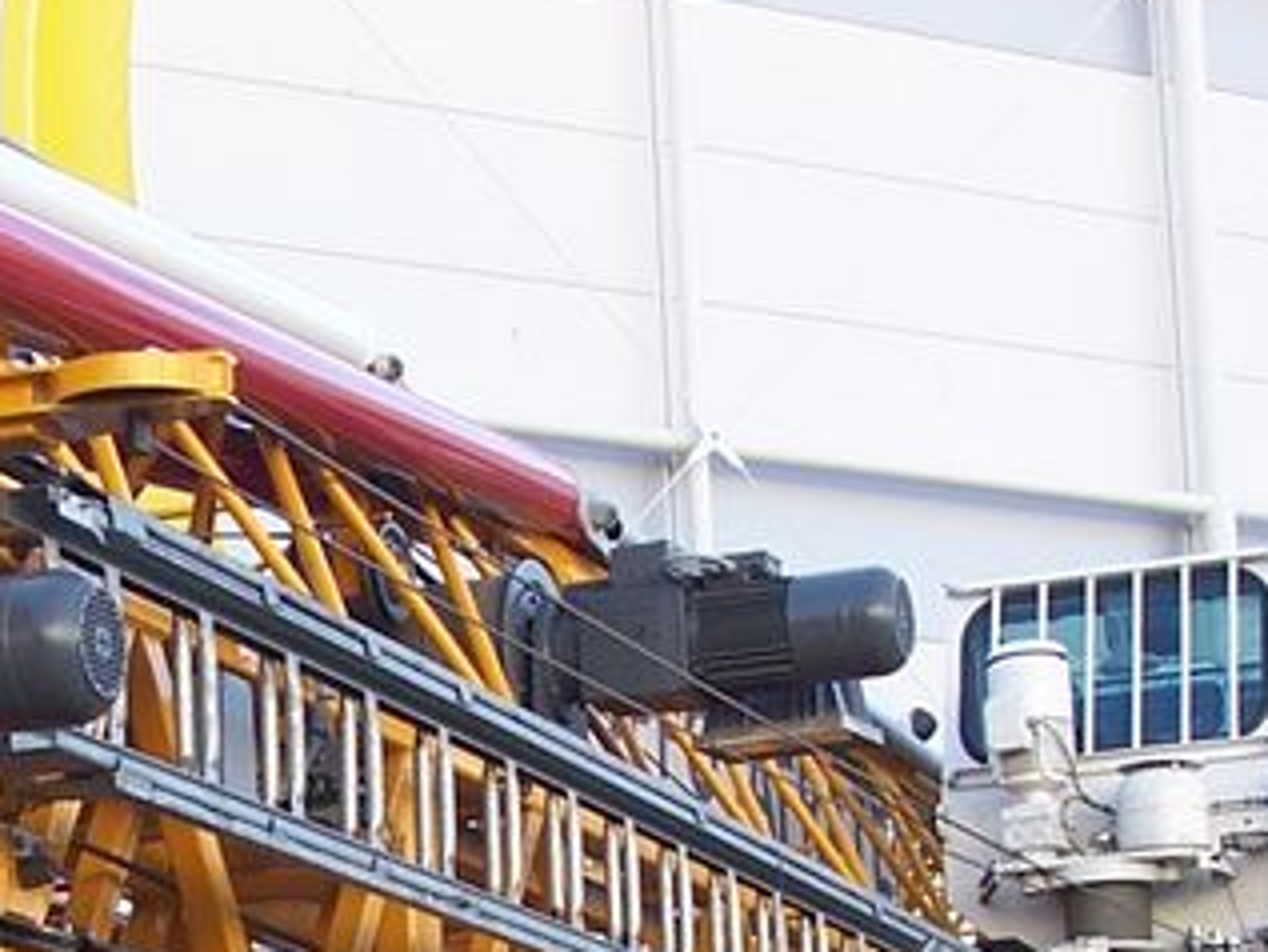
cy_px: 1256
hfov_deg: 17.3
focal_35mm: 113
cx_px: 352
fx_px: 4141
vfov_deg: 12.7
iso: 80
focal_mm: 6
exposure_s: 1/180
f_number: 2.8
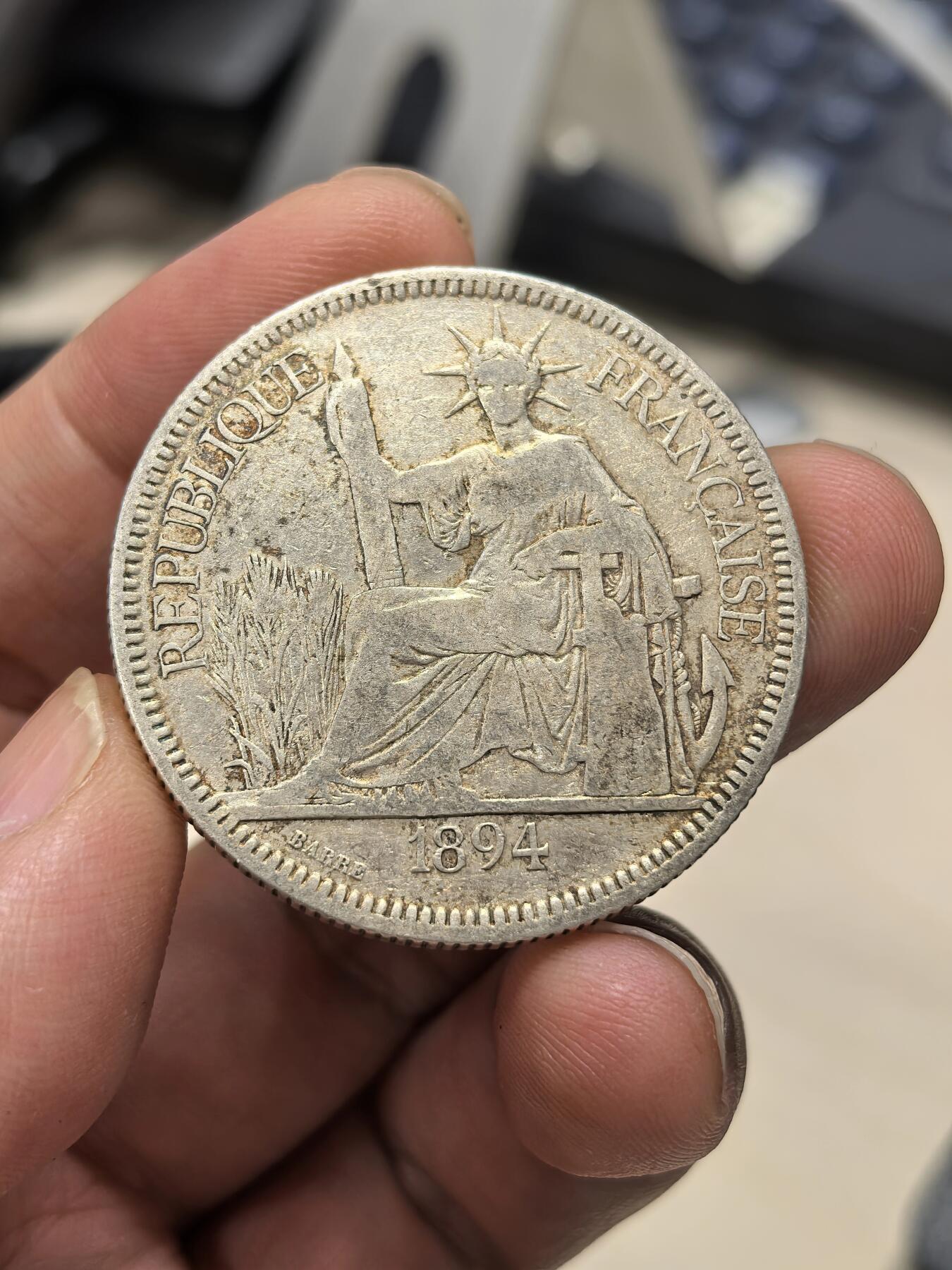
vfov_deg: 35.5
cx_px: 476
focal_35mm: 54
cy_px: 635
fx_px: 1980
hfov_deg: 27.0
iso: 250
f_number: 2
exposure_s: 1/100
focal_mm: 6.98
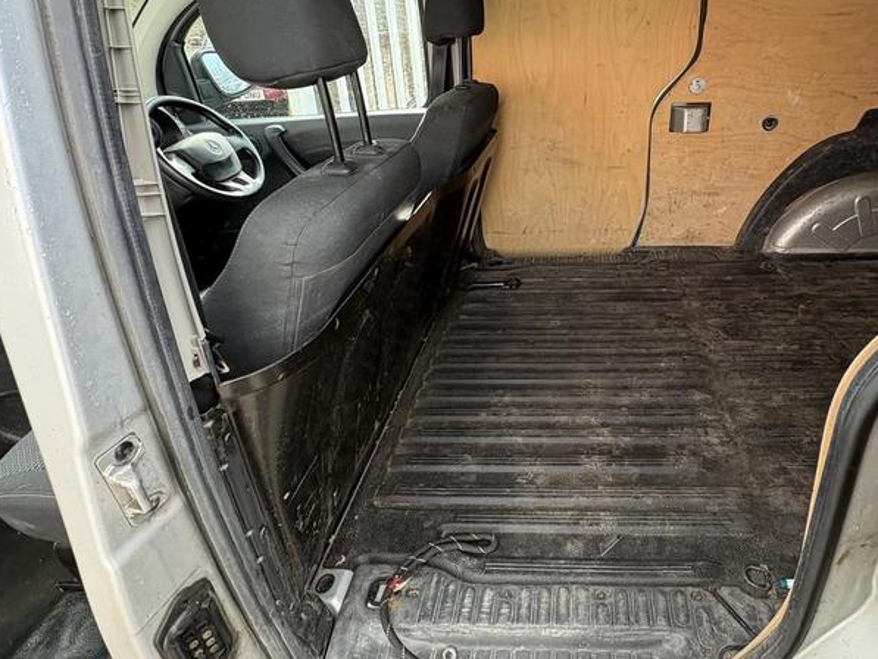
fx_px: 533
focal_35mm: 21
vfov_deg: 62.8
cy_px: 260
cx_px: 557
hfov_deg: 77.3
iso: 125
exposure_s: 1/129
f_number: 2.2
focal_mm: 2.22
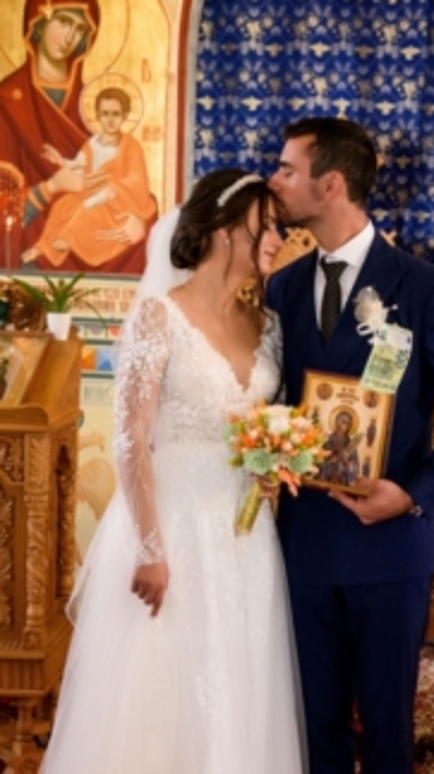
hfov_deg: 15.4
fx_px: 1600
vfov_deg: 27.1
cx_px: 288
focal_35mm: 78
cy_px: 494
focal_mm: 48
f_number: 3.3
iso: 1600
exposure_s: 1/180
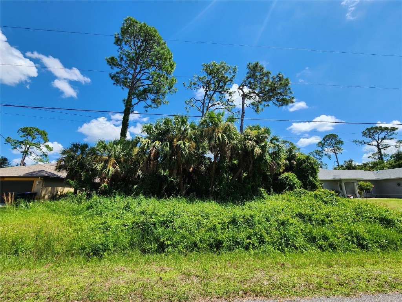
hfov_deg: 106.2
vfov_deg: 89.9
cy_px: 151
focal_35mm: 13
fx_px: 151
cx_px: 201
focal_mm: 2.2
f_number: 2.2
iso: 50
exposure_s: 1/1501
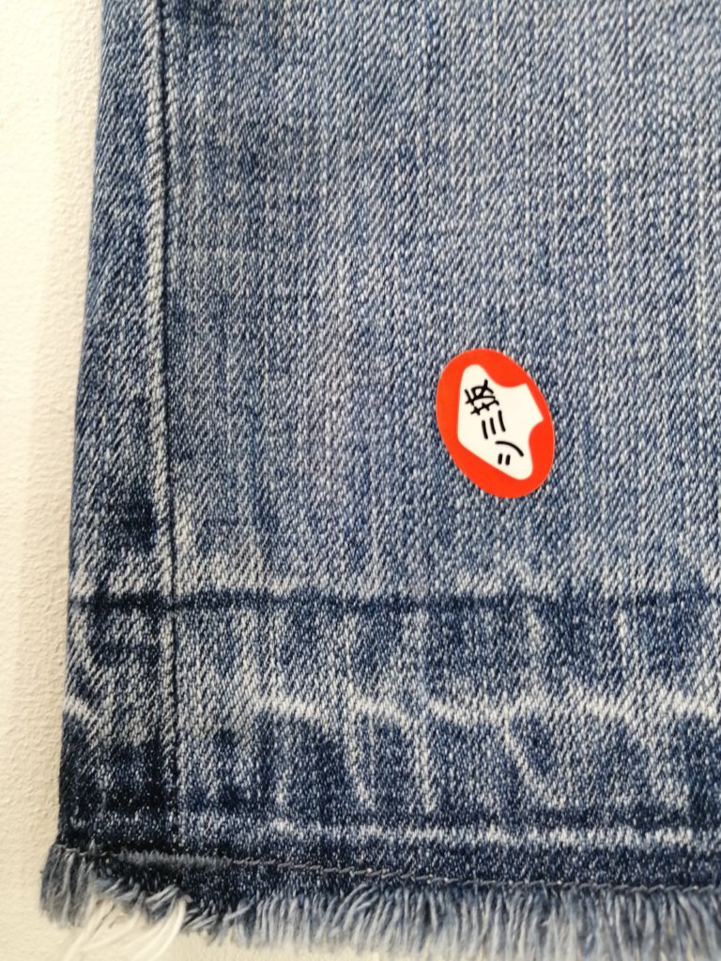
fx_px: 750
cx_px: 360
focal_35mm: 27
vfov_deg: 65.3
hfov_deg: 51.4
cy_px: 480
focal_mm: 3.62
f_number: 1.8
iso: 80
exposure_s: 1/30
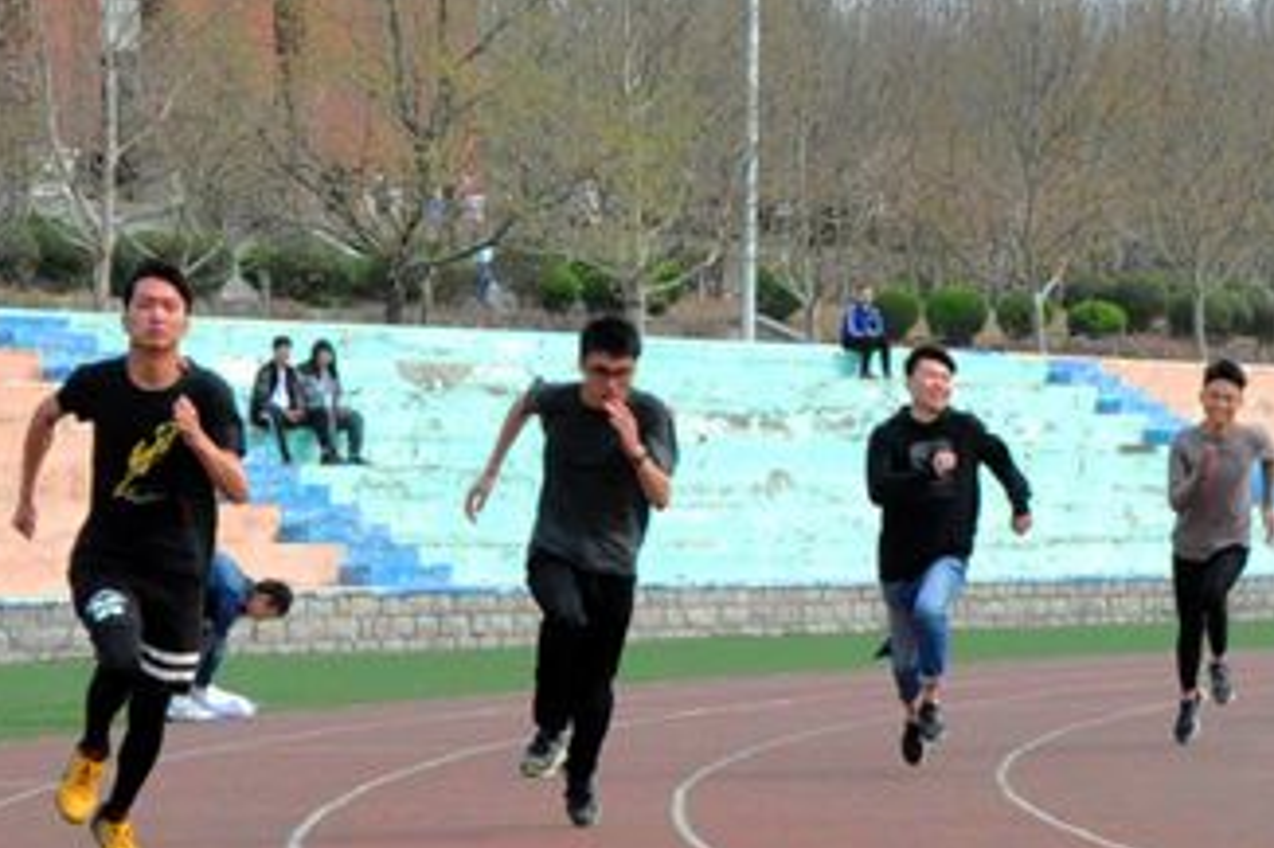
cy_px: 397
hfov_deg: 21.5
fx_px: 3325
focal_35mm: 94
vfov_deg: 14.5
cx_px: 993
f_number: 13
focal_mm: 30
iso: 3200
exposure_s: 1/1000
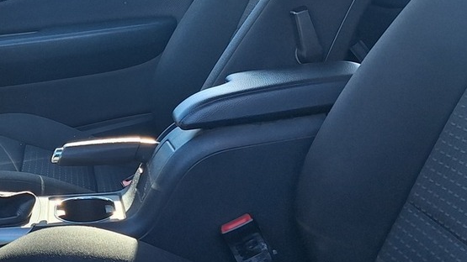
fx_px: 805
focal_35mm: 65
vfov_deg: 18.5
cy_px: 115
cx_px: 108
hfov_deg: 31.7
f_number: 1.8
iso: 40
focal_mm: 5.54
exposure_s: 1/284
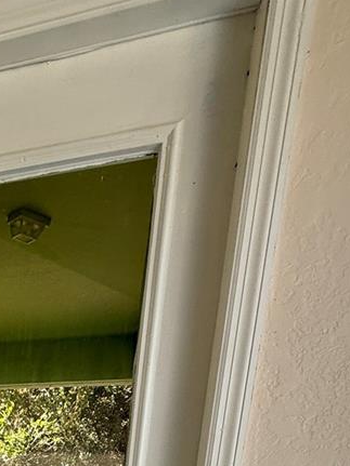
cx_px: -94
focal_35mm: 39
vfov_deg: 35.2
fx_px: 526
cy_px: 588
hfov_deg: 30.0
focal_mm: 2.22
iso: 50
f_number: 2.2
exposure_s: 1/158
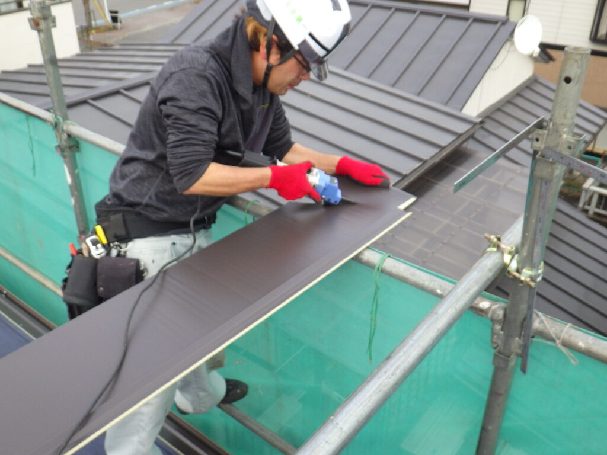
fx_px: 596
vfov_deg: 41.8
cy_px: 228
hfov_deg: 54.0
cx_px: 304
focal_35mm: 34
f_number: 3.8
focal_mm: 6.1
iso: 125
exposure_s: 1/160
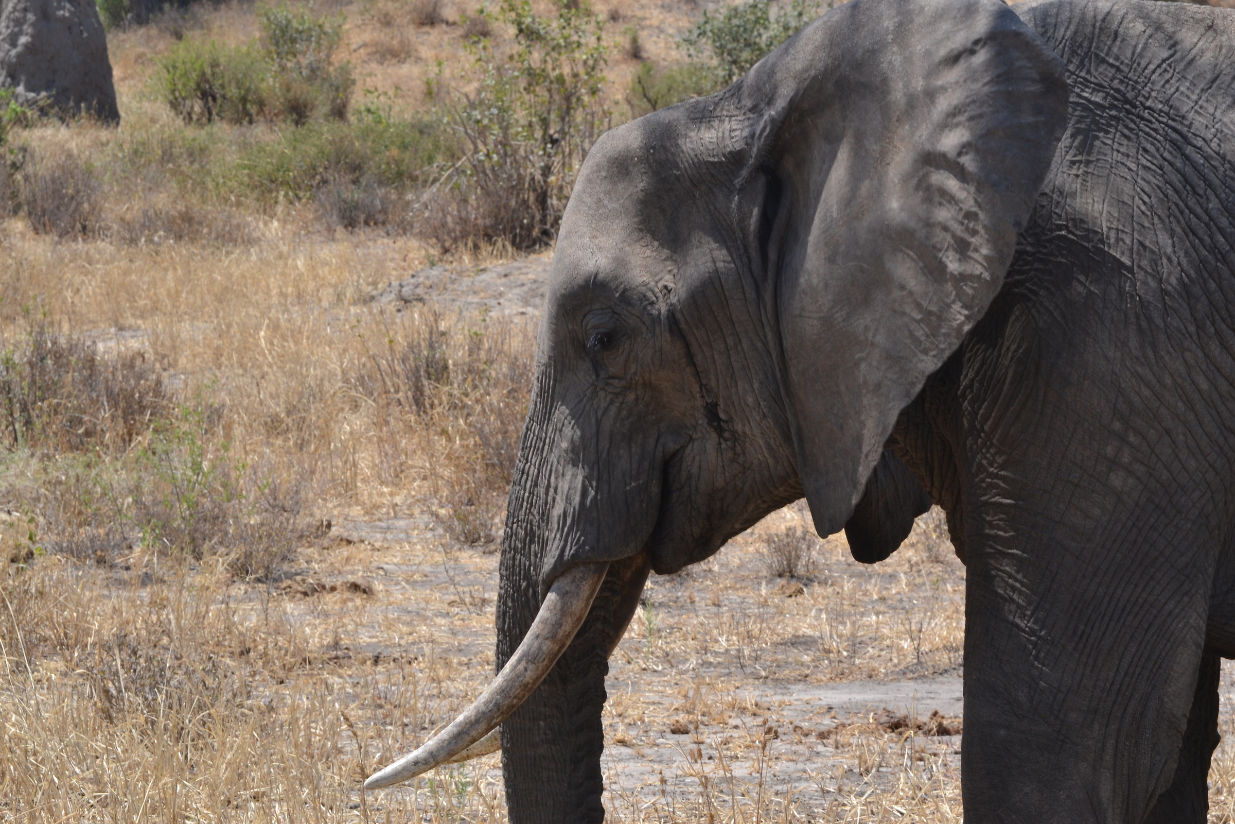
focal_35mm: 183
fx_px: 6277
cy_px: 412
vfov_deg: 7.5
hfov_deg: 11.2
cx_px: 618
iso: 200
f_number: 18
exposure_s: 1/100
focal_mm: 122
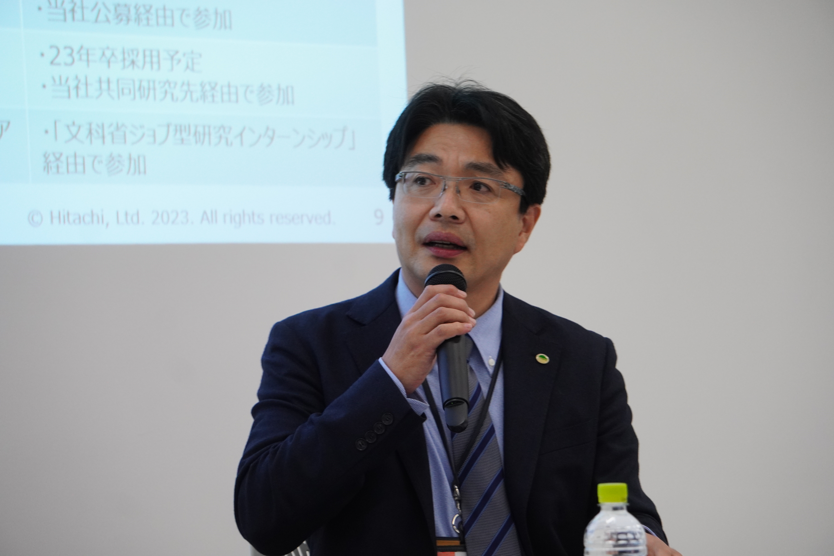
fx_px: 3405
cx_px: 417
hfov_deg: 14.0
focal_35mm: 147
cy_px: 278
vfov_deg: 9.3
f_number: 5.6
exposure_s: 1/160
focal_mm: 98
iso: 1250
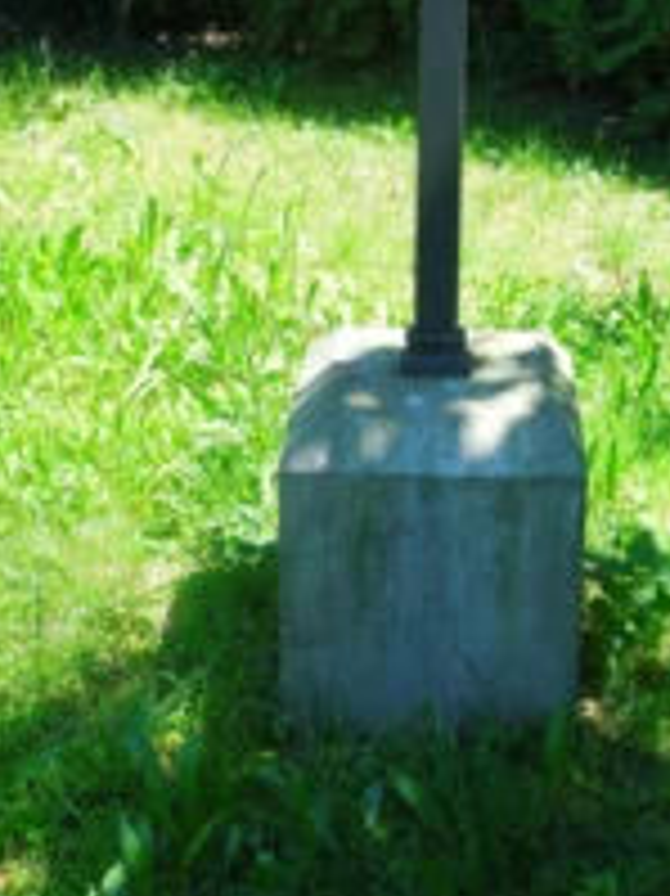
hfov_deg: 23.5
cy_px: 212
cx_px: 441
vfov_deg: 30.6
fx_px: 1602
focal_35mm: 62
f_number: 3.7
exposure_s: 1/800
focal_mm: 6.3
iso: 400
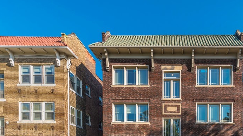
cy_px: 114
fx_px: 148
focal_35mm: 23
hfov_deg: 73.3
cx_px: 181
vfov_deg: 46.1
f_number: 9
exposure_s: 1/160
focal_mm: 14
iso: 200
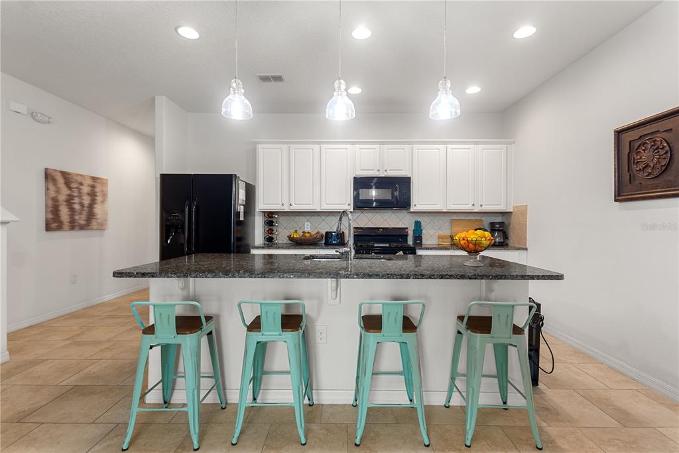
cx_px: 340
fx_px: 283
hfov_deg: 100.4
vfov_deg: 77.3
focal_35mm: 15
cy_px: 226
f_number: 4.5
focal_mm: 10
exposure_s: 1/6
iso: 400
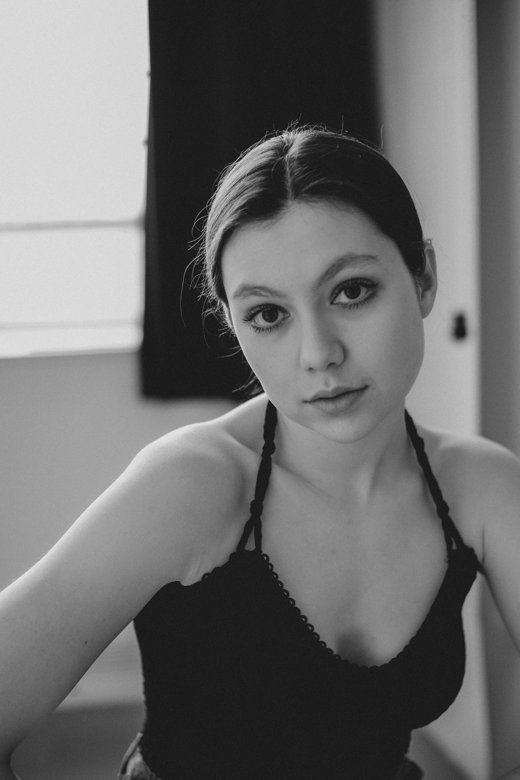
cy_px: 390
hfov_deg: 25.5
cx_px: 260
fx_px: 1148
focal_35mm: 53
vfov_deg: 37.5
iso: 200
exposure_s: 1/125
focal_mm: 35
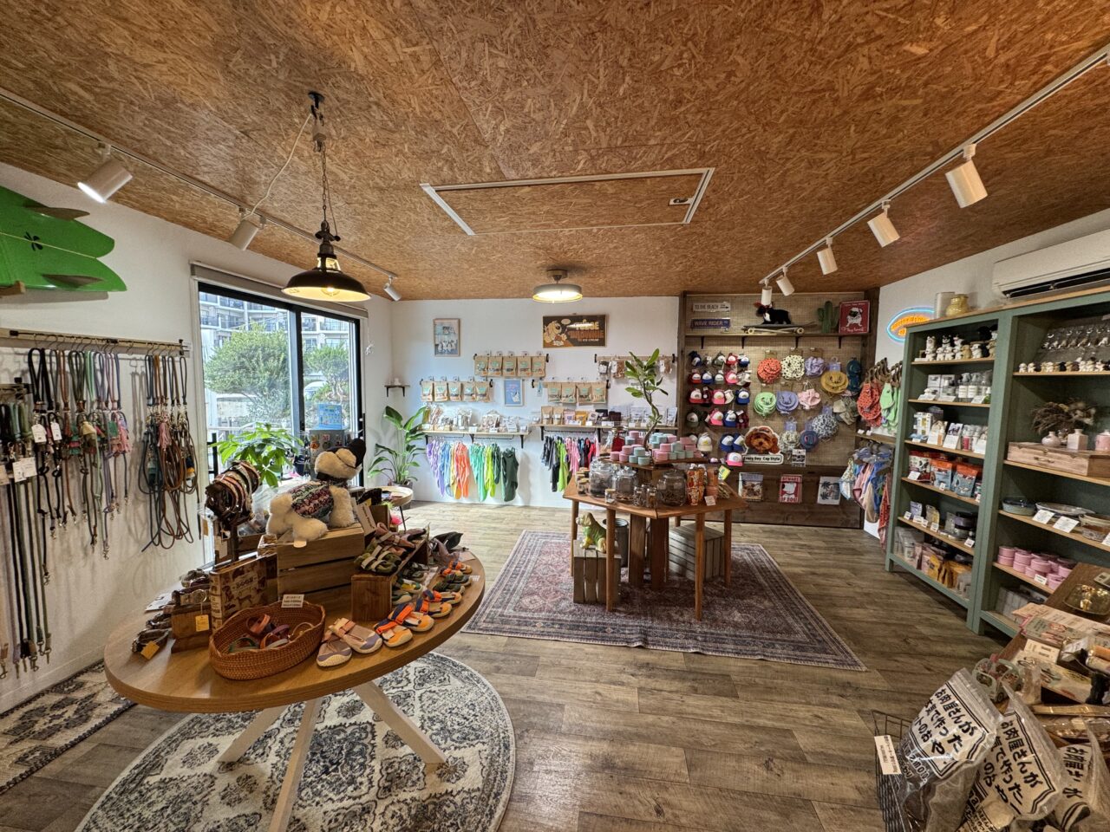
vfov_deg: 85.7
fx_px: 449
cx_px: 555
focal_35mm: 14
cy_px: 416
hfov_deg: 102.1
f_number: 2.2
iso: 100
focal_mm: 2.22
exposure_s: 1/100
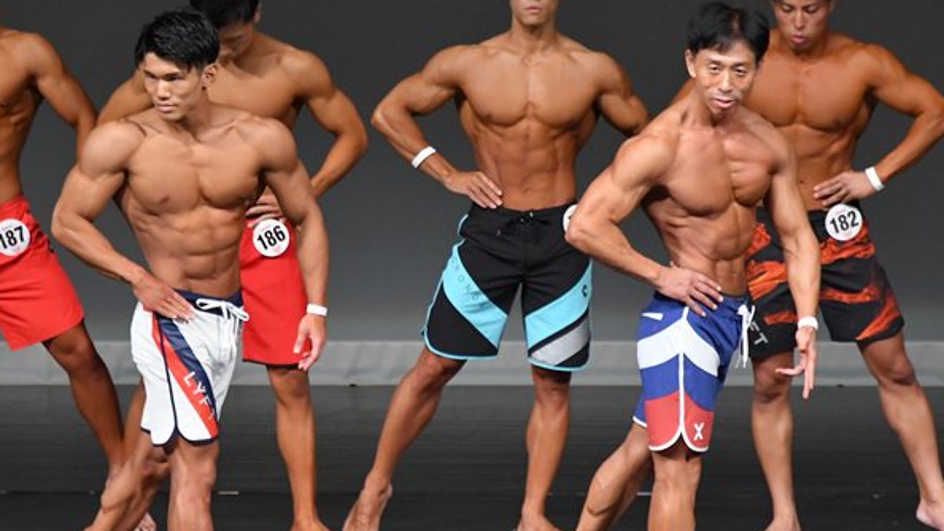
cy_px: 313
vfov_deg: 2.6
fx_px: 11789
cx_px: 449
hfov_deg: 4.6
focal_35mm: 471
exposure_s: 1/400
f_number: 5.6
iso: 4000
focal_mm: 230
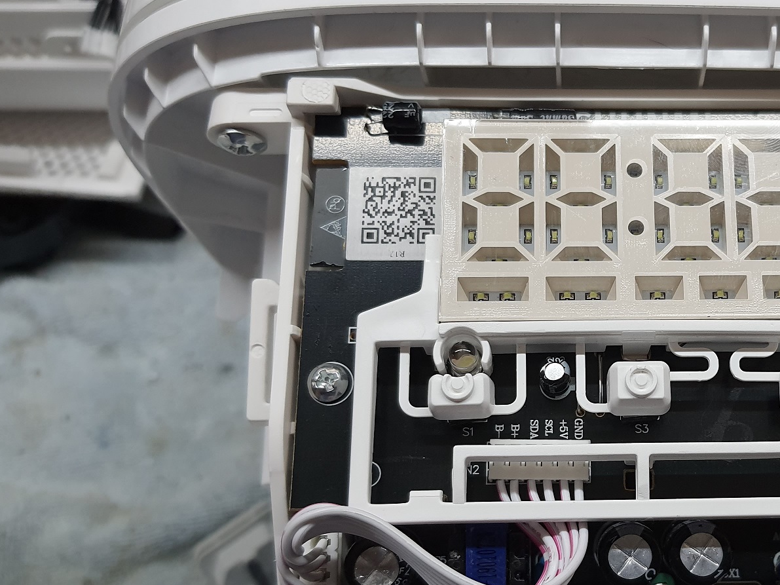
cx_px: 623
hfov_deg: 41.1
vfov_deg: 32.8
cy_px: 349
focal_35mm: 44
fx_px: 991
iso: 200
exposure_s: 1/100
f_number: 1.7
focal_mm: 4.32
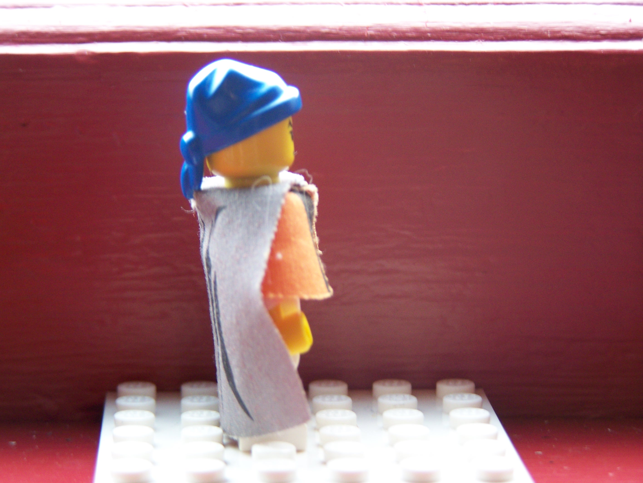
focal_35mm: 128
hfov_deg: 15.4
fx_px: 2379
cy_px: 242
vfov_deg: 11.6
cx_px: 322
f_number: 3.2
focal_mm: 21.2
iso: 160
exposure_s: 1/15
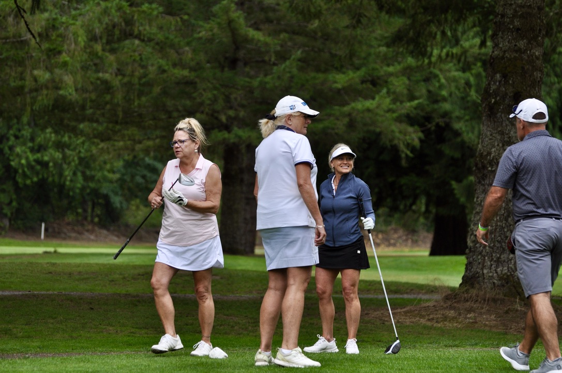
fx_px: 3274
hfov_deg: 9.8
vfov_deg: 6.5
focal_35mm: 210
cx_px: 281
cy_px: 186
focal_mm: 140
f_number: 4.8
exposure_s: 1/1000
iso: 400
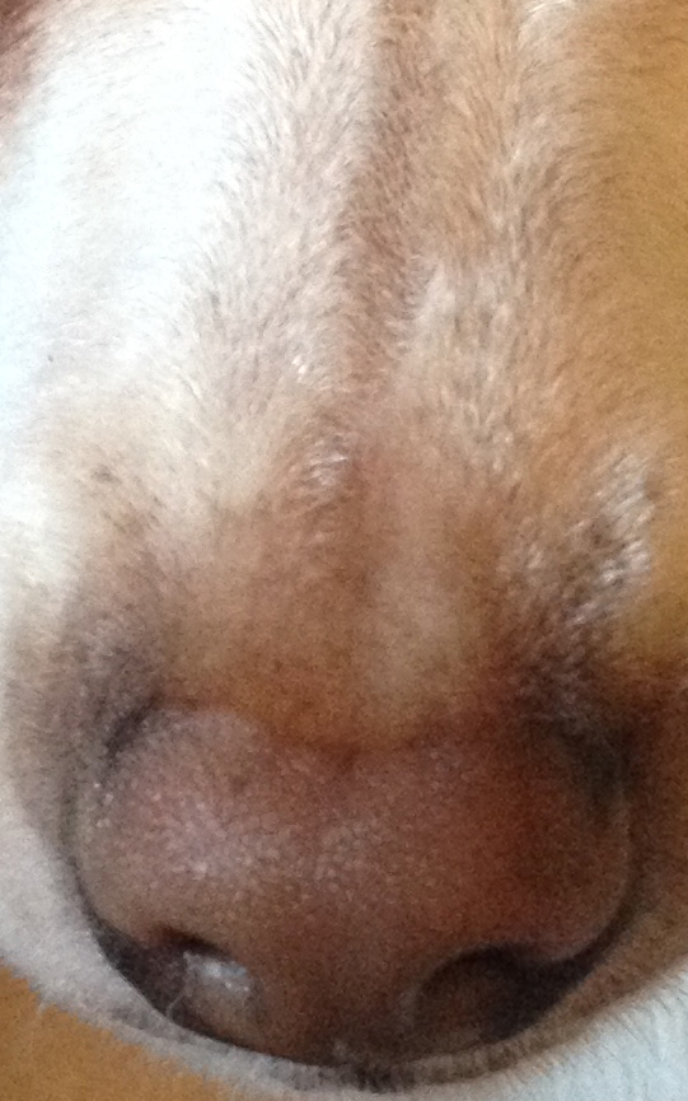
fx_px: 4198
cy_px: 612
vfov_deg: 14.9
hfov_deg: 9.4
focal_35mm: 140
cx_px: 417
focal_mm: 4.28
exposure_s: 1/20
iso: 320
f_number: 2.4
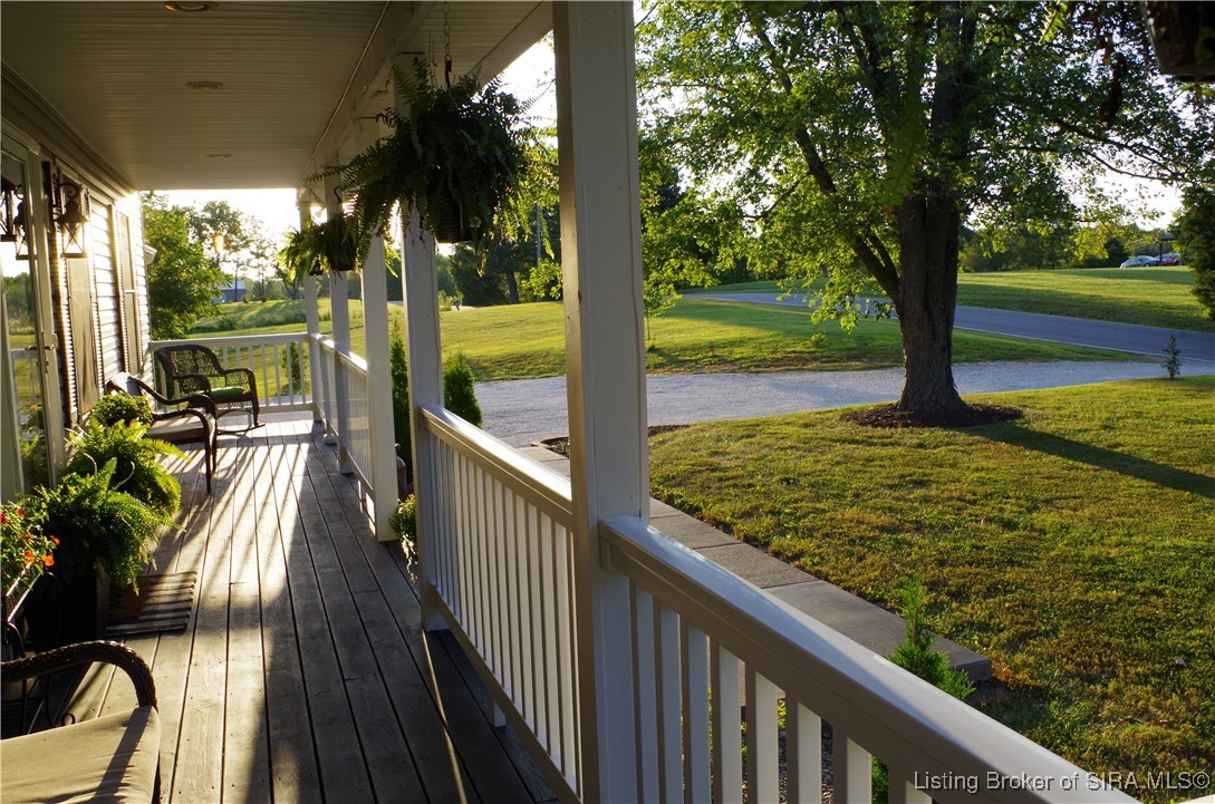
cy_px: 402
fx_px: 1044
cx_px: 608
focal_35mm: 31
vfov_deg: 42.1
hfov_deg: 60.4
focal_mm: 21.25
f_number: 11
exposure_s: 1/100
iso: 400
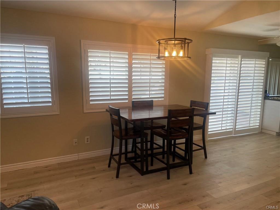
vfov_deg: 53.1
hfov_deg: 67.3
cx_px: 140
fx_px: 210
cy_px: 105
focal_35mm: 26
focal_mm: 4.2
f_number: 1.6
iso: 100
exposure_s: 1/120
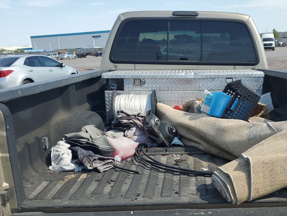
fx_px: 332
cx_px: 184
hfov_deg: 46.3
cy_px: 157
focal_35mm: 40
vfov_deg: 35.3
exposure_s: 1/2500
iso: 50
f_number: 1.5
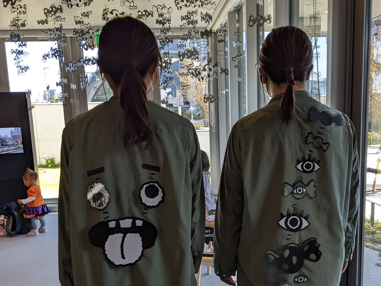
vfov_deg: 37.4
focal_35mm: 38
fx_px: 418
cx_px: 199
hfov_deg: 49.0
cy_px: 185
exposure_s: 1/313
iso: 49
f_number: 1.73
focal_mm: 4.38
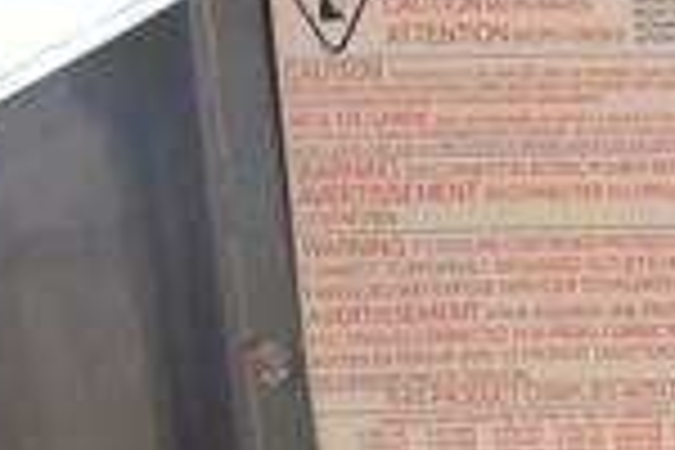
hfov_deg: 13.8
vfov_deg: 10.7
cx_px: 1305
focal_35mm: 128
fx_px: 2400
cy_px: 166
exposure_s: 1/125
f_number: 3.8
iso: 1400
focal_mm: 21
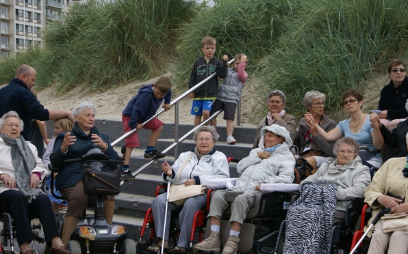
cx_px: 203
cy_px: 128
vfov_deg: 16.9
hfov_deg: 26.8
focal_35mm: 77
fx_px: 856
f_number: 5.6
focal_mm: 50
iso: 100
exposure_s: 1/160
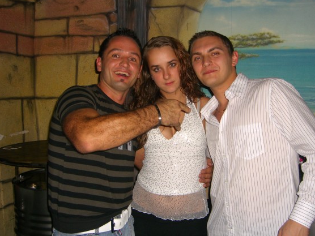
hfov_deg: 45.8
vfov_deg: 35.1
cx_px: 167
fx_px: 373
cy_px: 111
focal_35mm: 41
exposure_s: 1/60
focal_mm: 7.9
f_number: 2.8
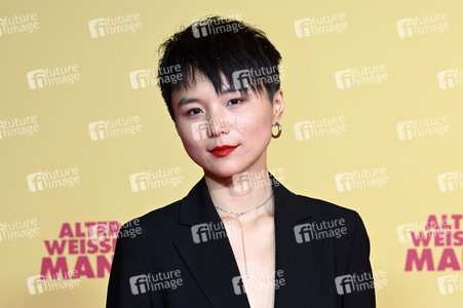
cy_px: 154
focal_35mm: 75
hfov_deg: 27.0
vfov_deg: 18.2
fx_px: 964
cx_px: 232
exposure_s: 1/160
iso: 500
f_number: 5.6
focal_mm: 75
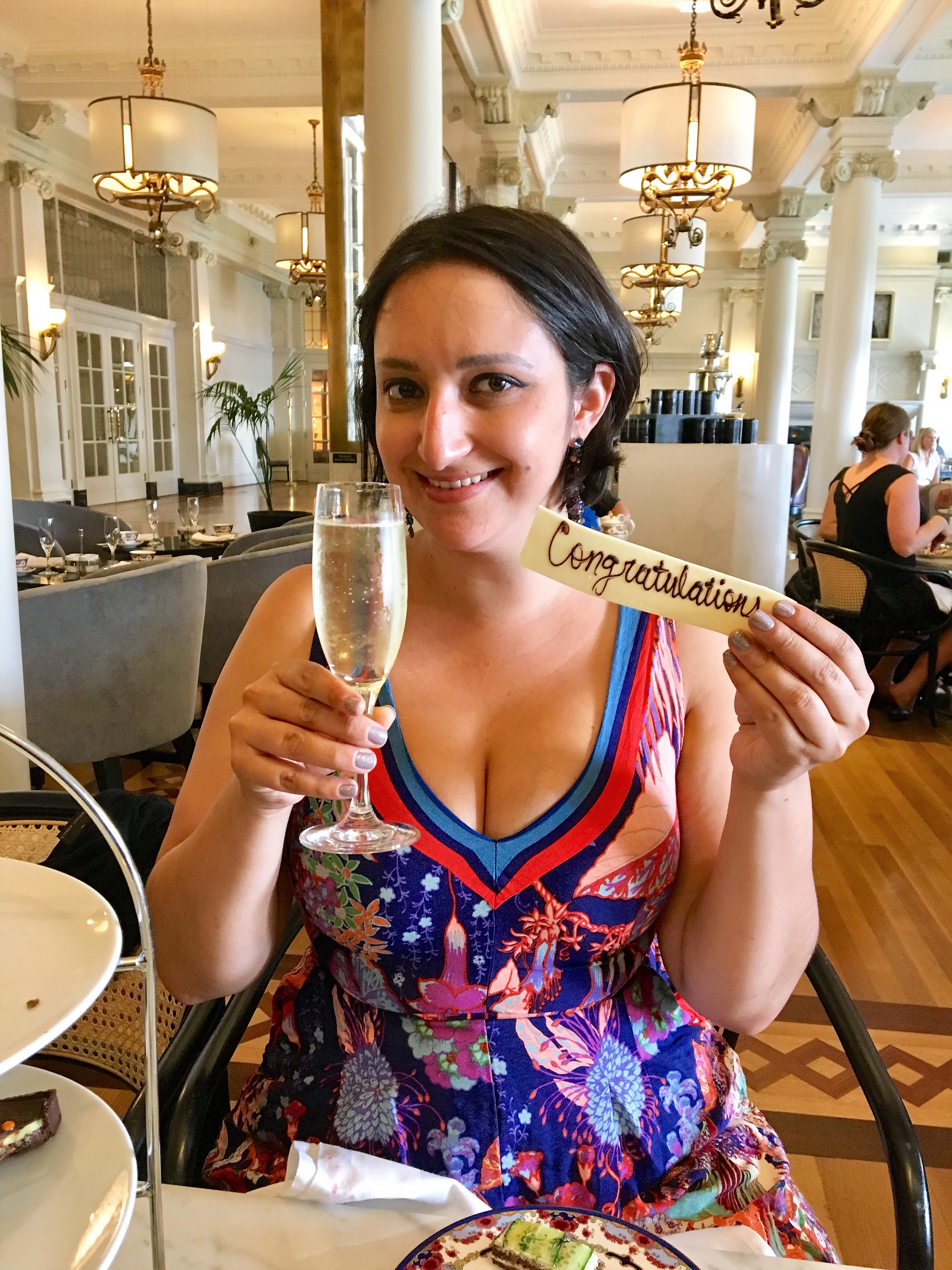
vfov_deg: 61.7
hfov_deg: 48.2
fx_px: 1063
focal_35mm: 29
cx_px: 476
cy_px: 635
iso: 200
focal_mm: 4.15
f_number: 2.2
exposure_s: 1/24
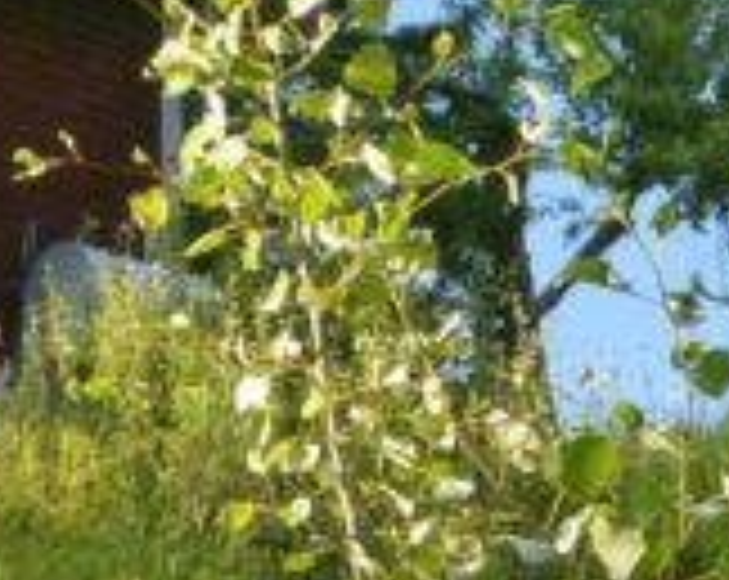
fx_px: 4997
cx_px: 4
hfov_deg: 8.3
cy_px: -279
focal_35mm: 232
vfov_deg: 6.6
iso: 320
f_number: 5
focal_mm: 19.6
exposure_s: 1/125
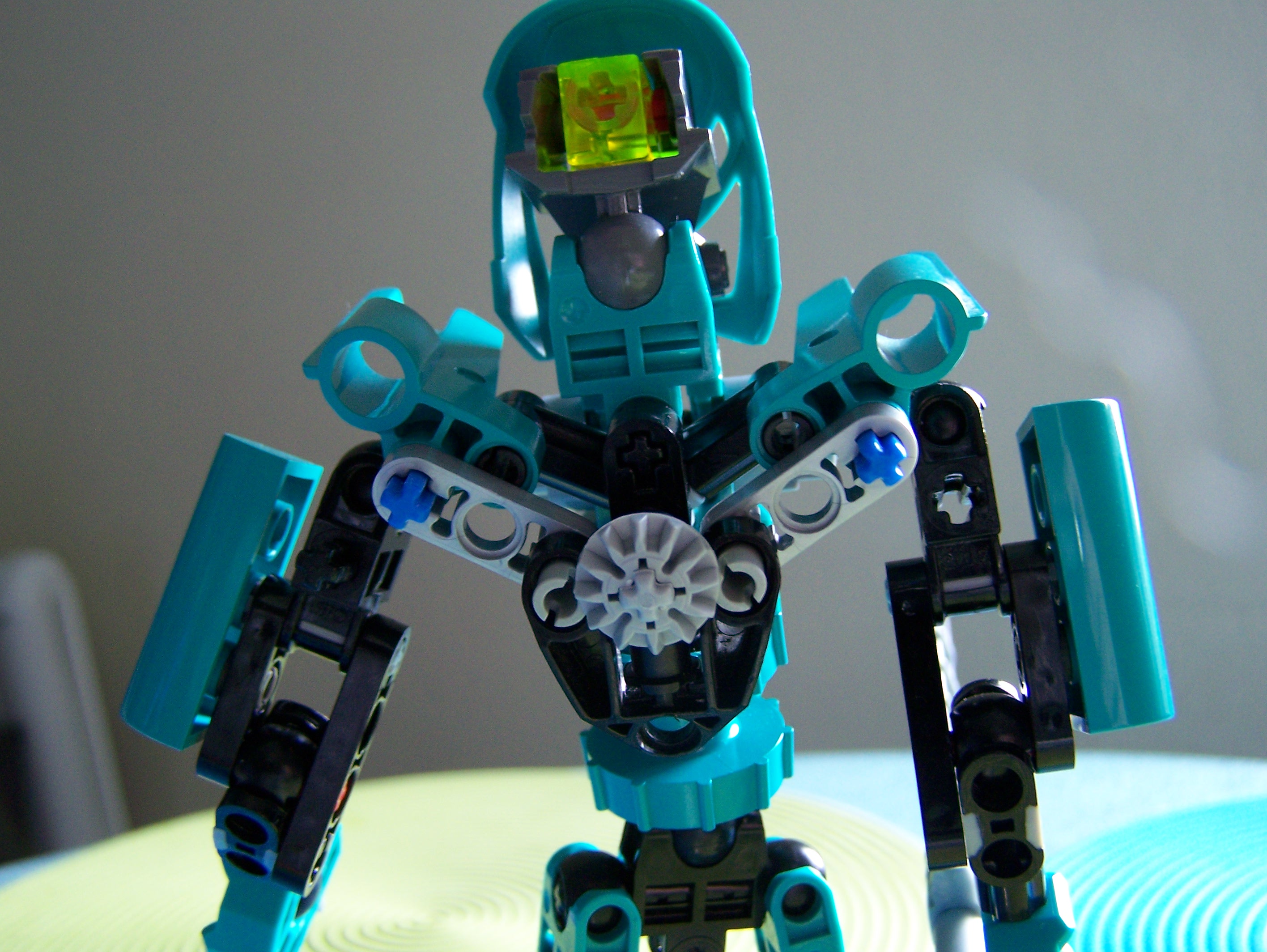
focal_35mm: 38
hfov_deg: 48.9
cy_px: 476
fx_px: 1392
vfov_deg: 37.8
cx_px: 634
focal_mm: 6.3
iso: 160
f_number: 2.8
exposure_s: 1/8
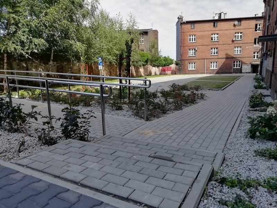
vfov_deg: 53.1
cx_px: 138
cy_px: 104
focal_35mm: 26
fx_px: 208
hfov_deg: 67.3
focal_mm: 3.21
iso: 50
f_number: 2.2
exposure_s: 1/454
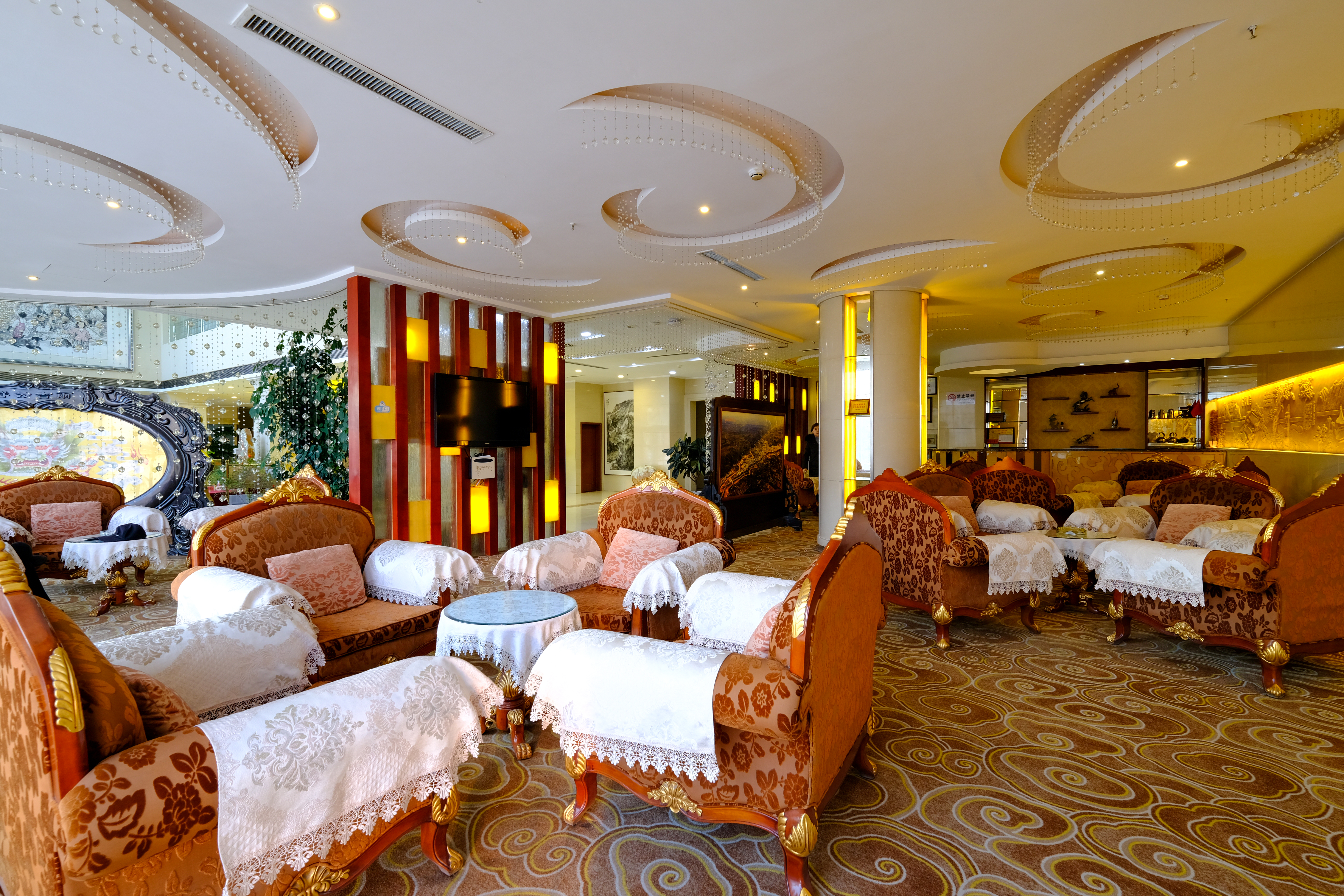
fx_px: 560
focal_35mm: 15
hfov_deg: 100.4
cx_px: 672
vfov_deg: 77.3
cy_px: 448
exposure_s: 1/7.5
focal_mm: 10
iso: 320
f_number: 7.1
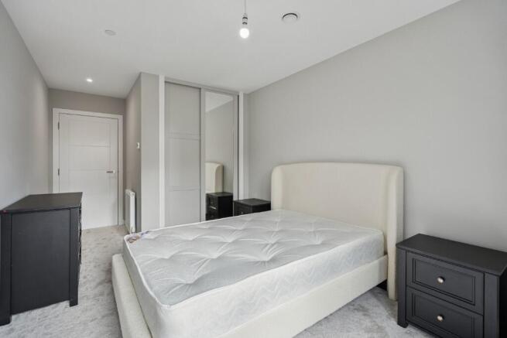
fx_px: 225
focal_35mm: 16
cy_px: 169
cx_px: 254
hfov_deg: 96.7
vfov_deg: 73.8
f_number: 4
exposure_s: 1/640
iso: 800
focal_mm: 16
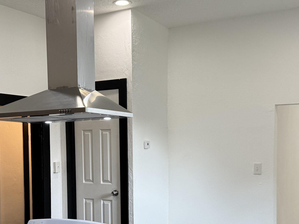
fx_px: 432
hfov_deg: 38.1
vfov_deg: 28.6
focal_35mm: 50
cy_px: 171
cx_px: 124
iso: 125
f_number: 1.78
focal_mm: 6.76
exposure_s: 1/120
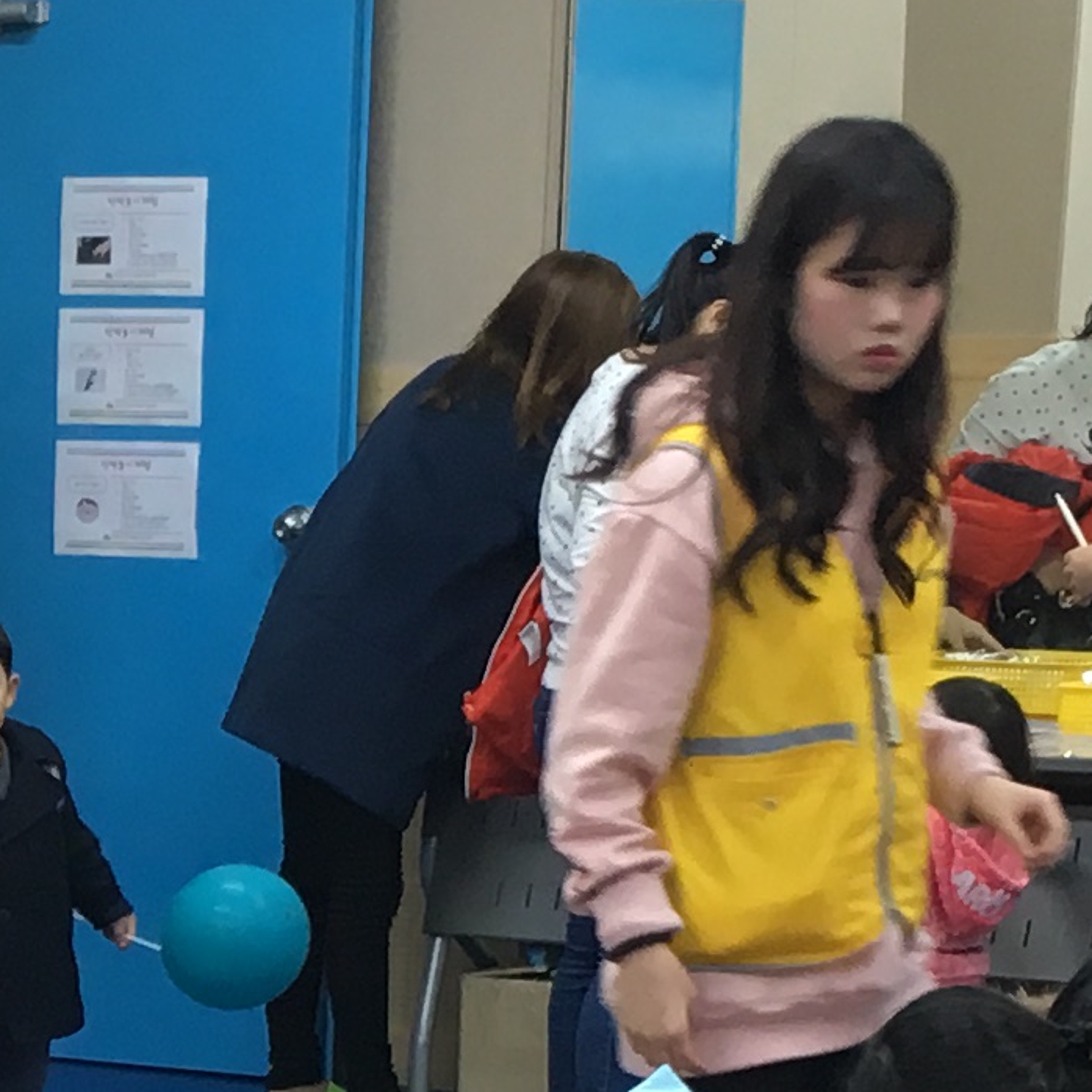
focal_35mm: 148
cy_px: 1467
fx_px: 5282
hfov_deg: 11.4
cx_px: -418
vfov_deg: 11.5
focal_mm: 4.15
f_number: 2.2
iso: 50
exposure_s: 1/30
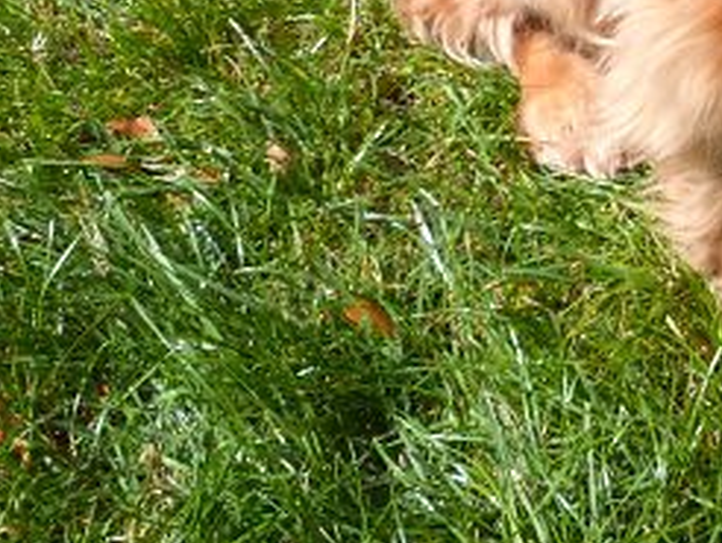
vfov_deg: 19.2
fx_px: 1482
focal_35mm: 71
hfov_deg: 24.7
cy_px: -160
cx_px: 872
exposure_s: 1/400
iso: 100
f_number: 5.6
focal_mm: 4.5
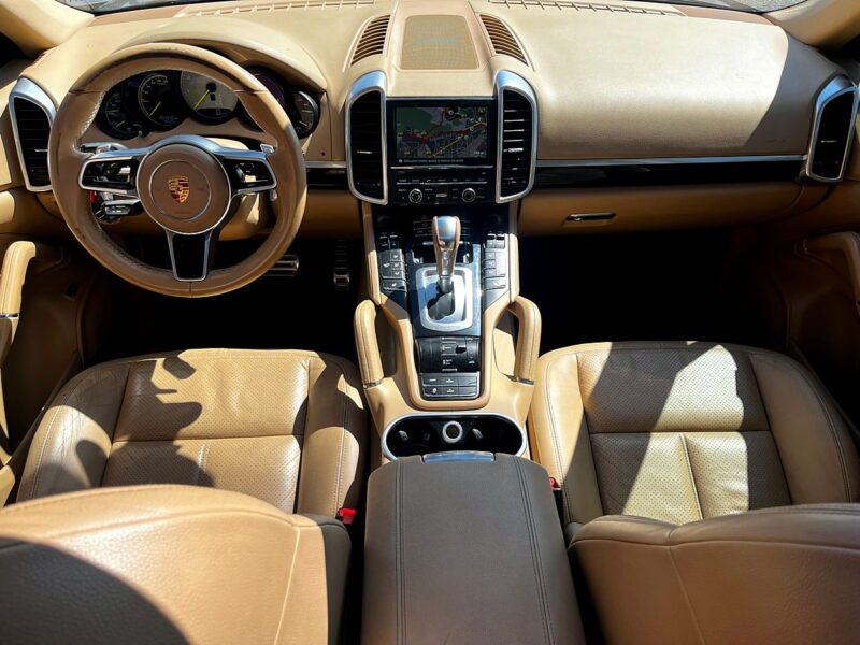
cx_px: 430
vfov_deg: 53.1
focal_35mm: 26
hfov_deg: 67.3
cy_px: 322
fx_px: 646
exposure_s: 1/1163
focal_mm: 5.1
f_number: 1.6
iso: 50
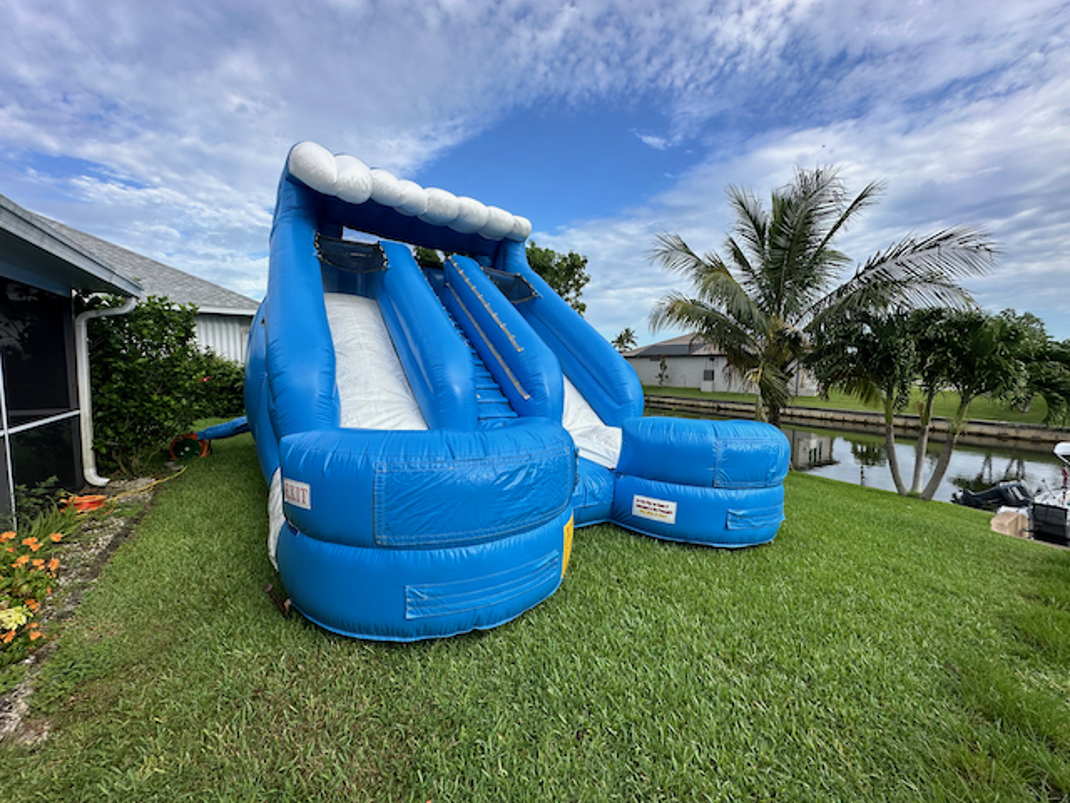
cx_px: 535
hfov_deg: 102.1
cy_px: 402
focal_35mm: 14
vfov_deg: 85.7
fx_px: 433
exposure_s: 1/1006
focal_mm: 2.22
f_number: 2.2
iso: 50
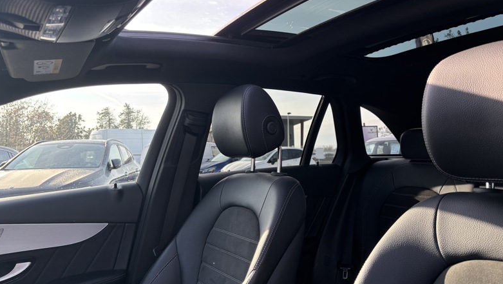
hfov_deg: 66.0
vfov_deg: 39.8
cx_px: 251
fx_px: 387
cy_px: 99
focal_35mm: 29
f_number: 1.6
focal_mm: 5.96
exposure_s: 1/433
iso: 50
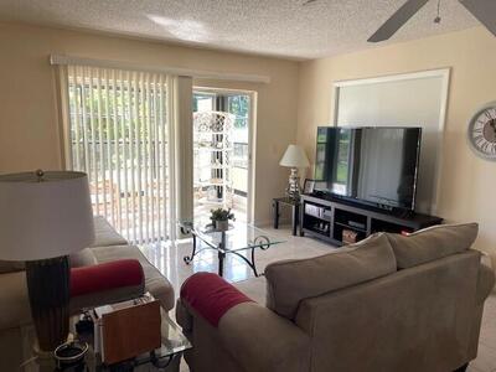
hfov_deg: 67.3
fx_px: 373
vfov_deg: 53.1
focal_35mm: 26
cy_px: 186
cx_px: 248
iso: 32
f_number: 1.6
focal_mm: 4.2
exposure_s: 1/164
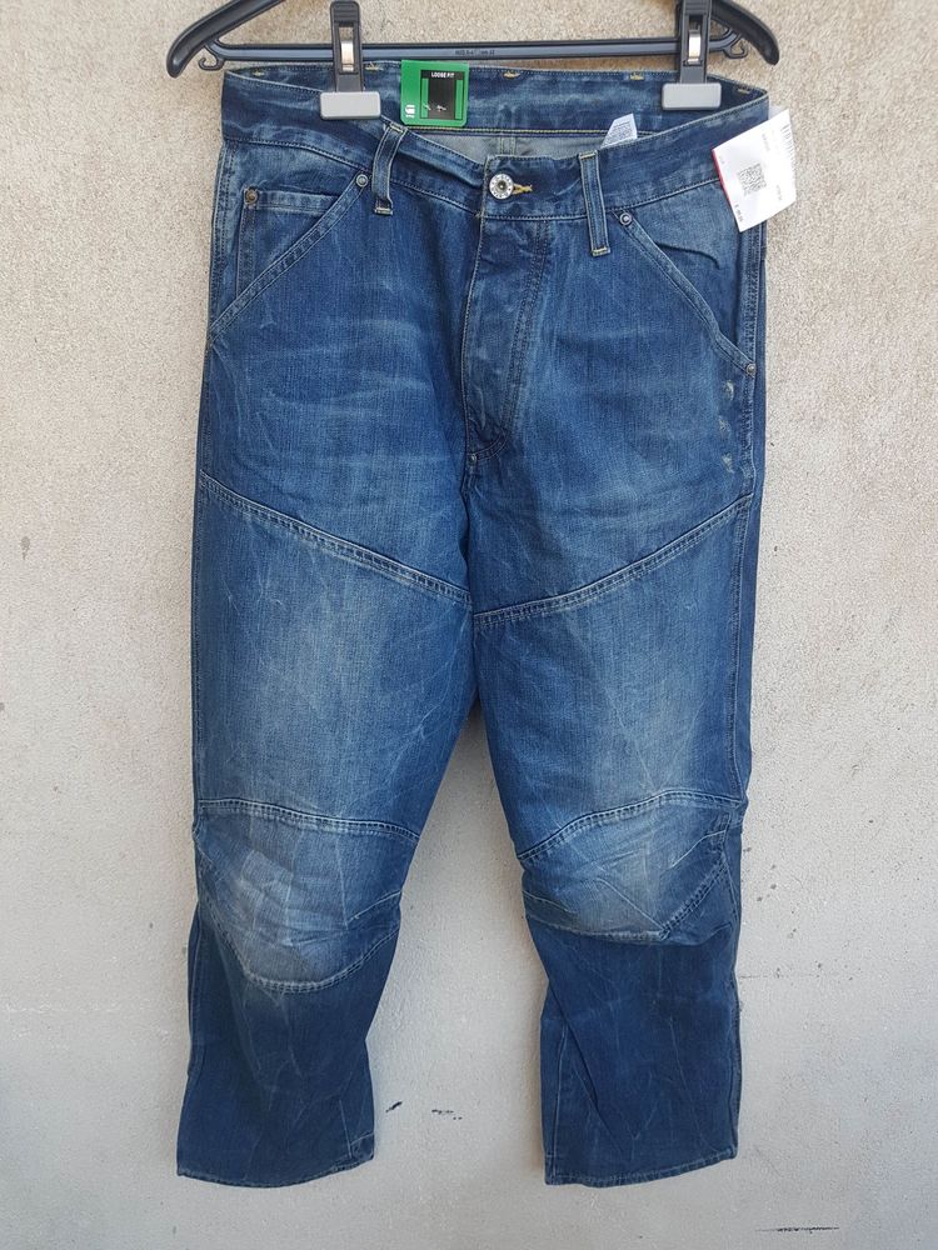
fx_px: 939
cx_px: 469
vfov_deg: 67.3
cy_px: 625
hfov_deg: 53.1
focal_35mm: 26
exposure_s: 1/100
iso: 50
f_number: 1.7
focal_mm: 4.2
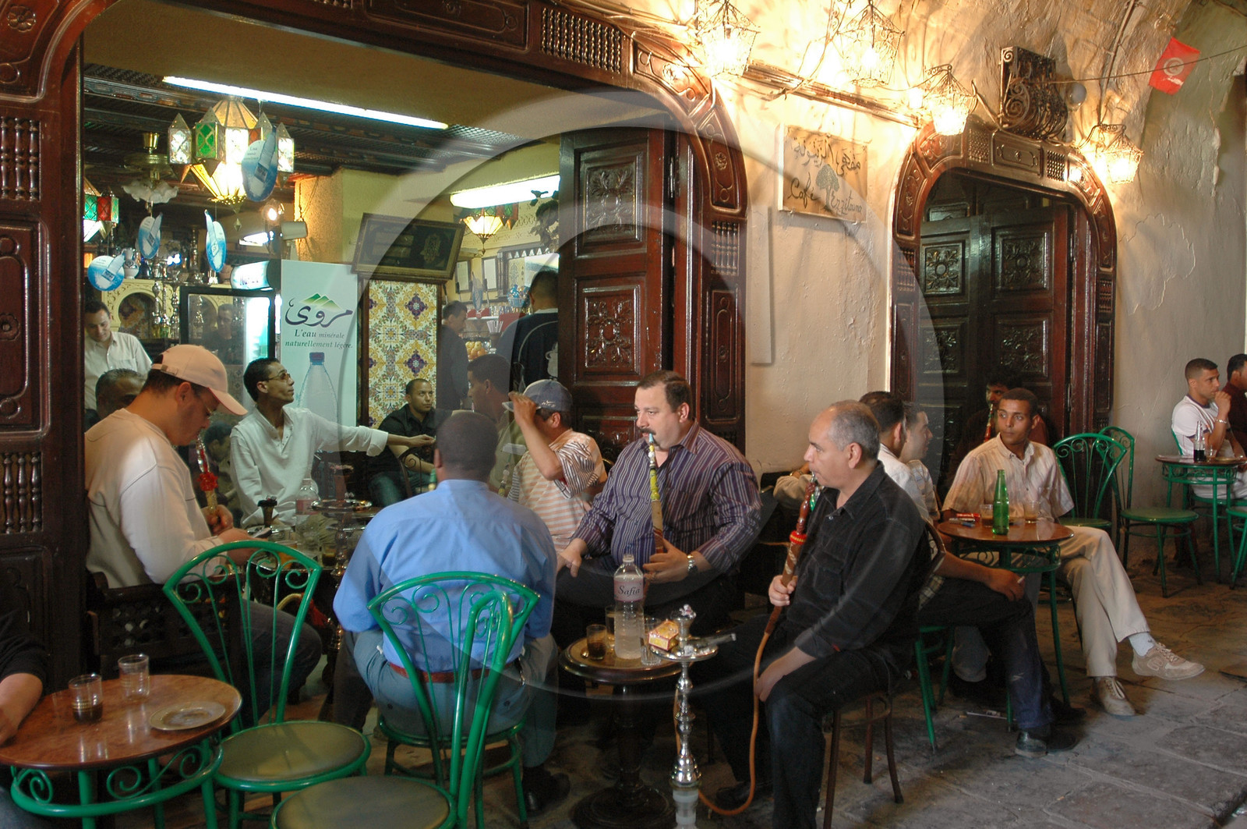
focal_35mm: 30
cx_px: 624
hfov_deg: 62.0
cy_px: 414
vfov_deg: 43.5
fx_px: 1038
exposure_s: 1/25
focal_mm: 20
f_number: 2.8
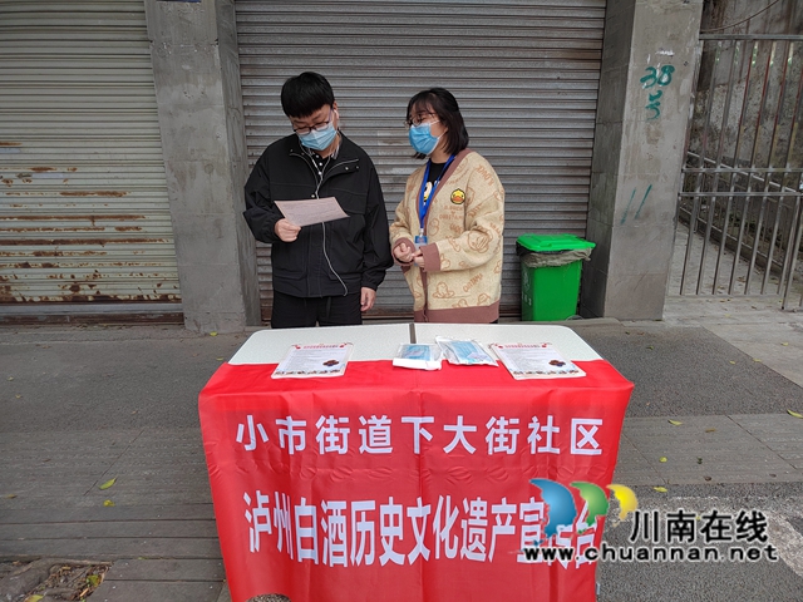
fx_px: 534
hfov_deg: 73.9
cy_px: 301
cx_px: 402
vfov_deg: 58.9
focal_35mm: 23
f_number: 1.9
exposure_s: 1/100
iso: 966
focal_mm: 5.52
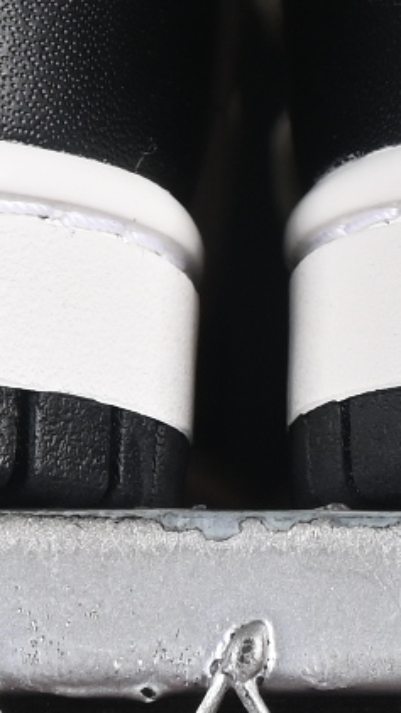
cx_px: 232
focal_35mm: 519
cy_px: -450
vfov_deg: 4.1
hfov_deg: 2.3
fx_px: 9805
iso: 160
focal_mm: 50
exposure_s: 1/60
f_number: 6.3
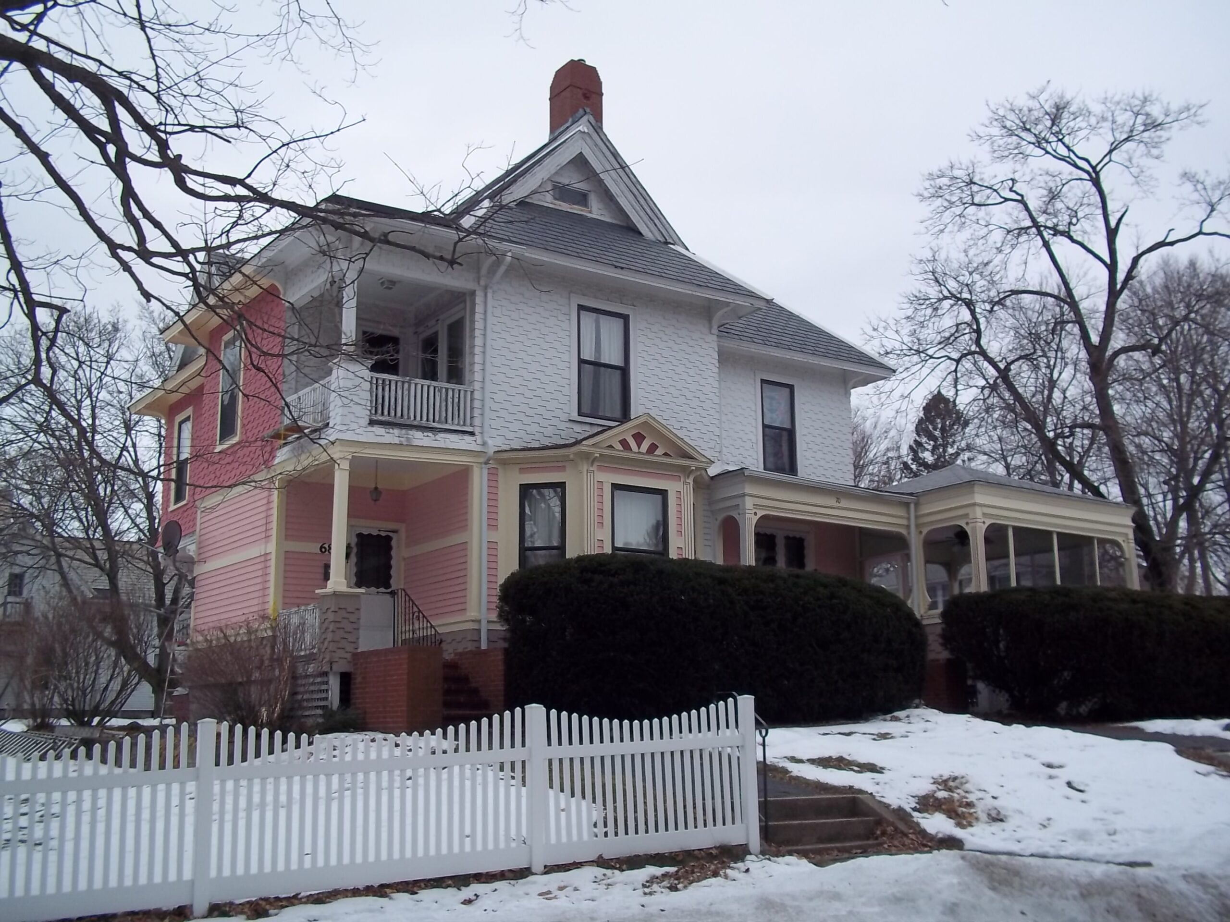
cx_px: 615
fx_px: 1279
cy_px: 461
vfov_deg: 39.7
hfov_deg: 51.4
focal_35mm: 36
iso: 80
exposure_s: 1/100
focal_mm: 6.5
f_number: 8
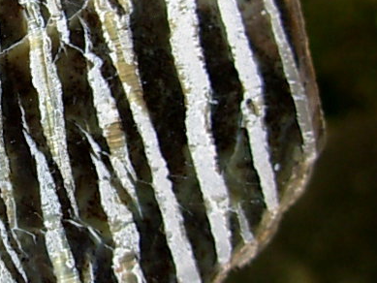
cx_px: -59
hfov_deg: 18.7
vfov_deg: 14.8
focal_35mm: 100
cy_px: 81
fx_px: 1089
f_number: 2.9
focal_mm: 6.3
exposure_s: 1/98.7
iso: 50
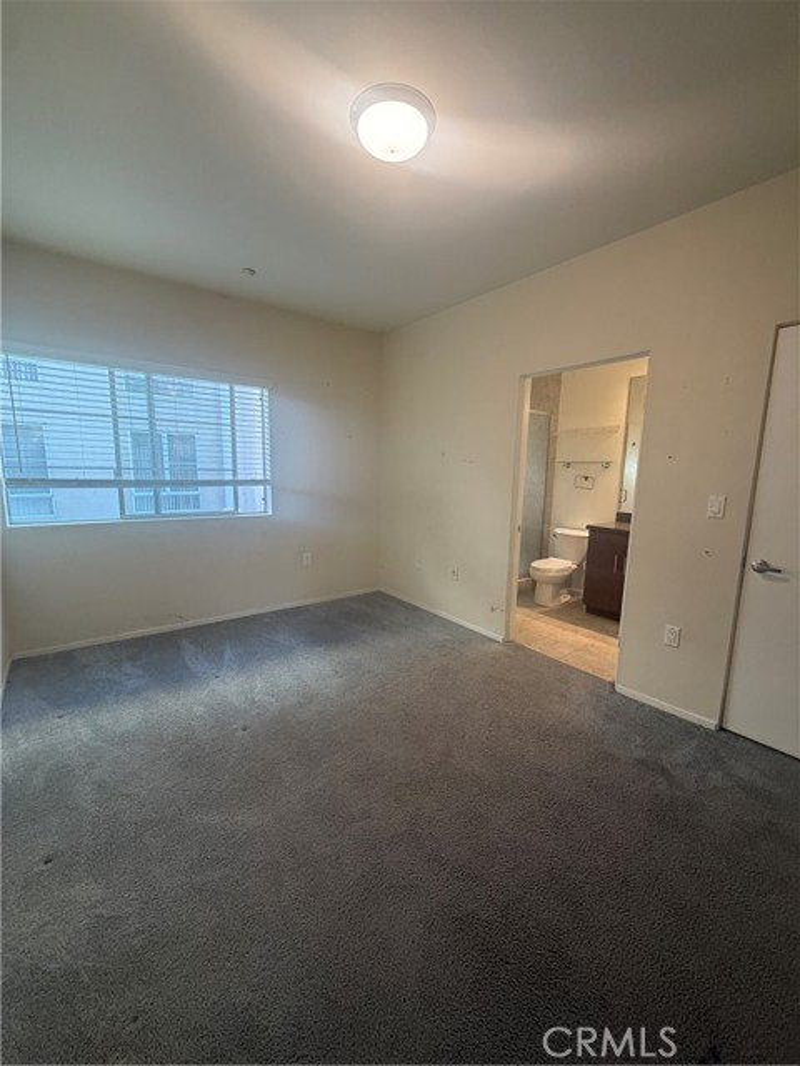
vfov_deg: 102.1
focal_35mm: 14
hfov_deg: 85.7
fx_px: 431
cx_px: 400
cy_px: 533
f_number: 2.2
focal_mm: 2.22
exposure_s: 1/60
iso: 200
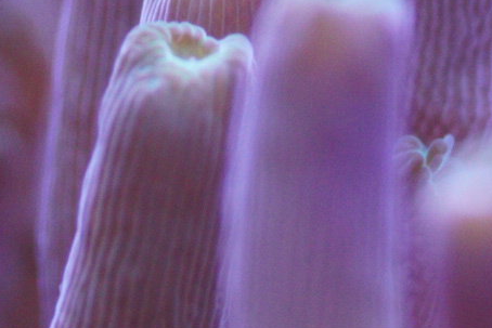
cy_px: -182
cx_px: 303
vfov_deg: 2.9
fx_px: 6575
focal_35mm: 481
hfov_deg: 4.3
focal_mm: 90
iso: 2500
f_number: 7.1
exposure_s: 1/80
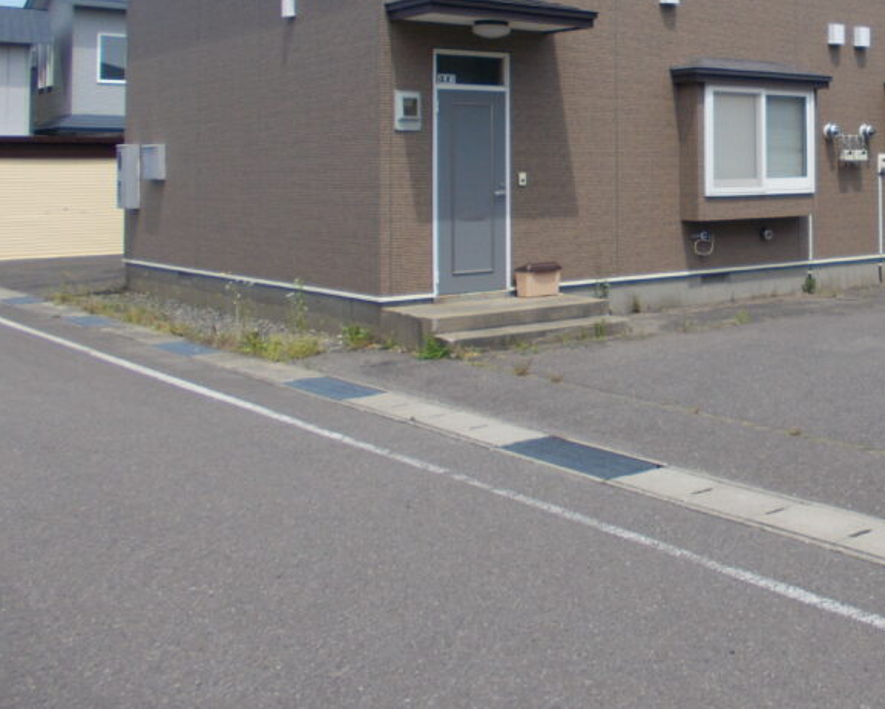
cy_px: 132
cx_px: 735
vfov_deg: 32.4
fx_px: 1179
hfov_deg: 39.2
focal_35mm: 45
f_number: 8
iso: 80
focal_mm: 4.6
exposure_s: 1/125
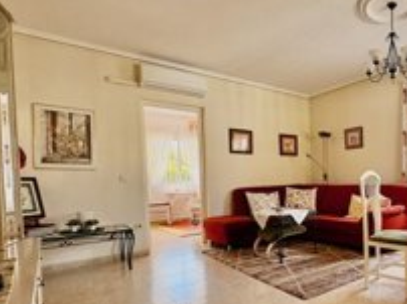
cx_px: 345
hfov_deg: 61.6
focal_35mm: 25
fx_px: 294
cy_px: 187
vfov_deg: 54.3
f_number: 2.2
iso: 125
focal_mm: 2.22
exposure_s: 1/99
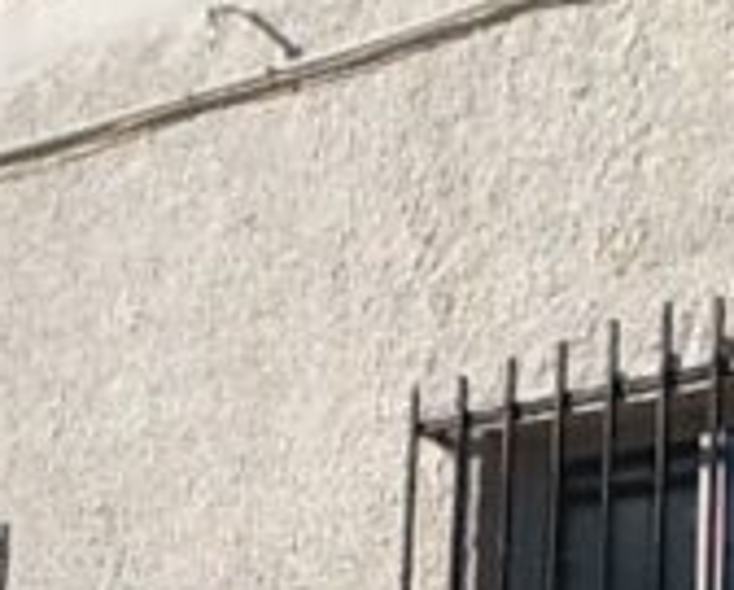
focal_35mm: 163
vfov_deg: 9.4
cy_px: 750
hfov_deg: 11.8
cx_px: 186
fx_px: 3547
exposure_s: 1/3831
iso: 40
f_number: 2.4
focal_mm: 2.03
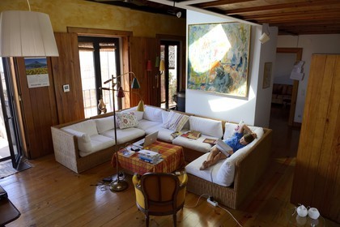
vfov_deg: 53.1
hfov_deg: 73.7
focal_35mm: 24
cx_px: 170
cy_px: 114
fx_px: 227
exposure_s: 1/60
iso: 400
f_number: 6.3
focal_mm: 24
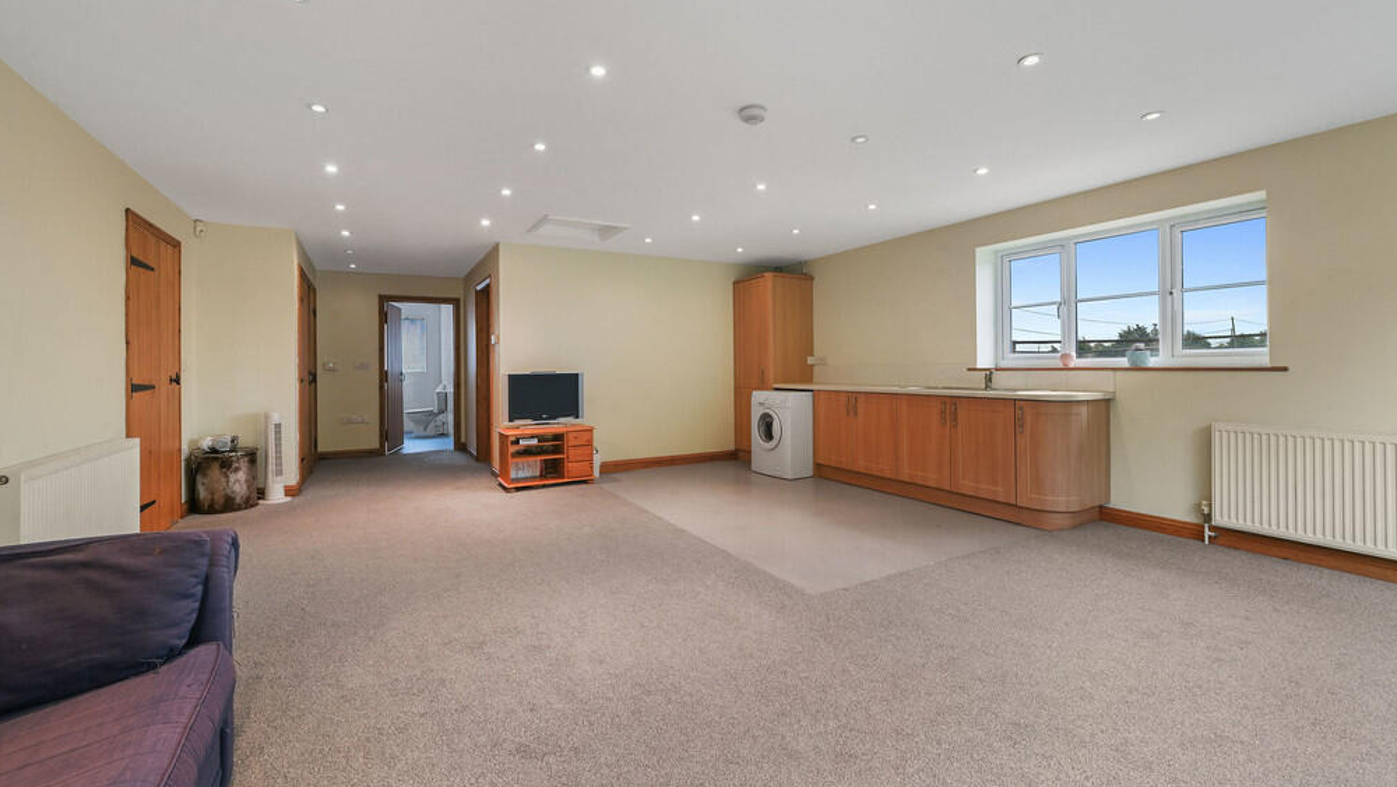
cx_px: 690
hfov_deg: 103.0
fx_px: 556
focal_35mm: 15
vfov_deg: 70.3
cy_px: 350
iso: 400
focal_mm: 14
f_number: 11
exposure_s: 1.3
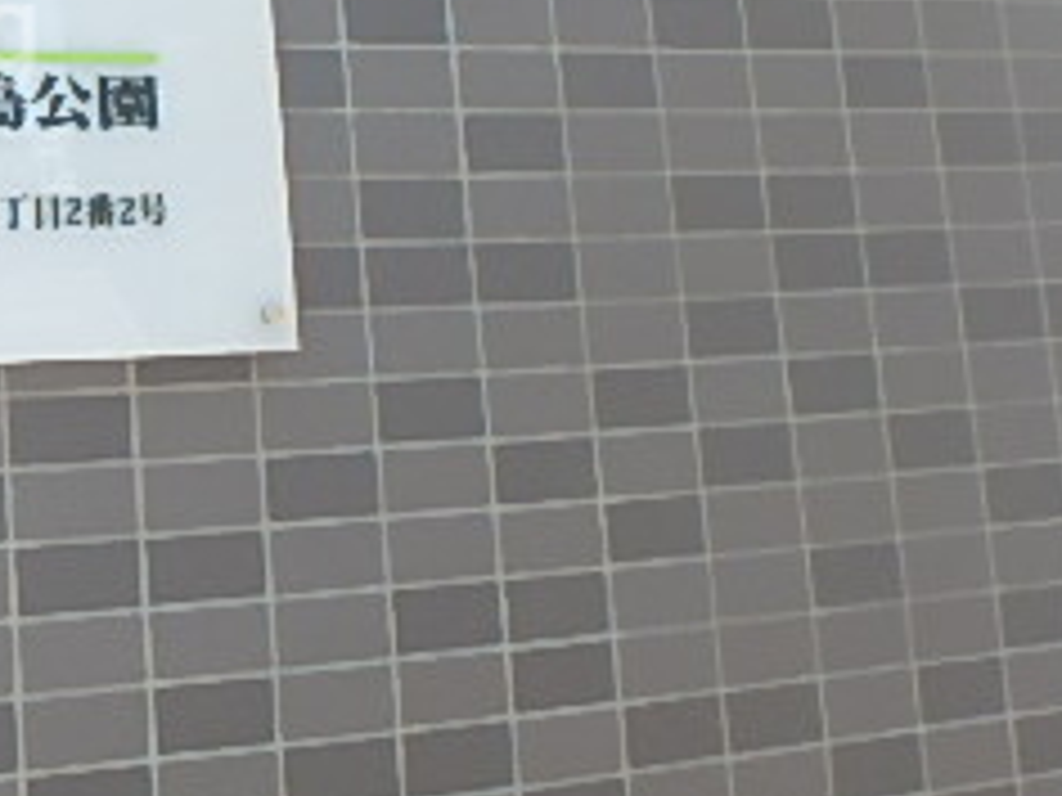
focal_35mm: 57
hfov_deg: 28.8
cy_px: 36
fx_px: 1749
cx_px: -248
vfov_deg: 24.7
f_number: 3.5
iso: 125
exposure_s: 1/200
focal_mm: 3.7
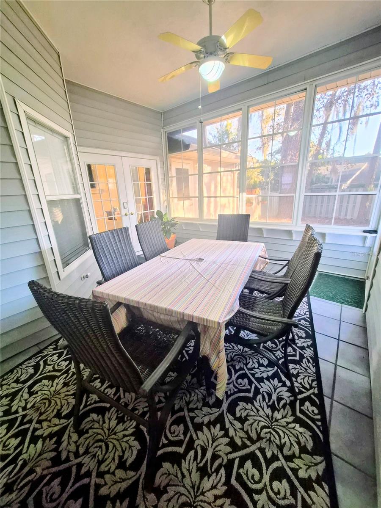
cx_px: 190
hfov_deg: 89.9
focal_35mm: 13
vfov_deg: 106.2
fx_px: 191
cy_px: 254
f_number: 2.2
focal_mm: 1.7
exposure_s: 1/60
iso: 400
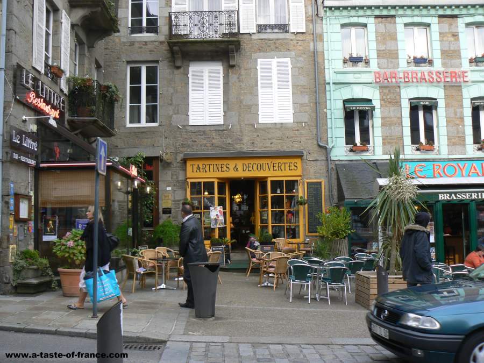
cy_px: 182
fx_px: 503
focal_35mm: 36
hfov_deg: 51.4
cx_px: 242
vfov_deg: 39.7
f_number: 4
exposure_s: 1/100
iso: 80
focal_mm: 6
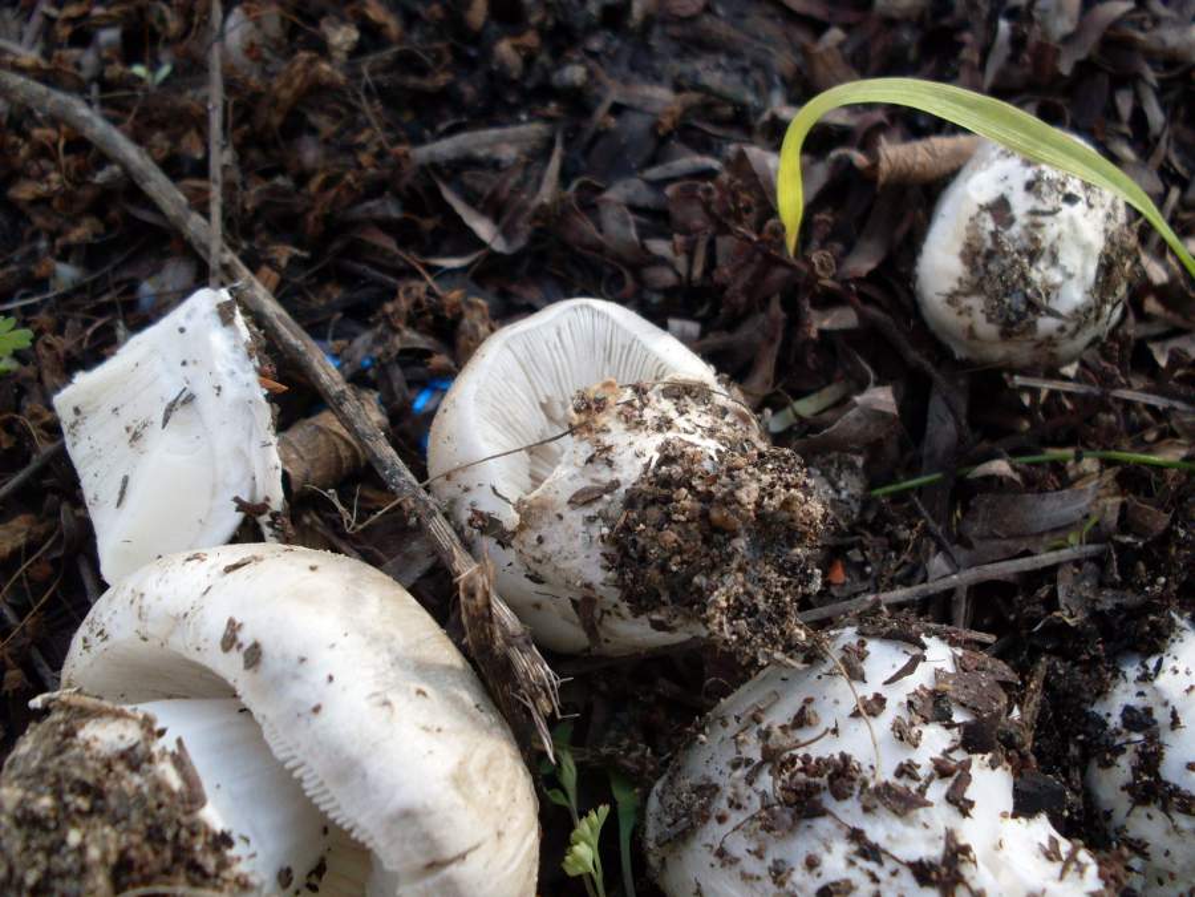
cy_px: 448
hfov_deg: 49.0
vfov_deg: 37.7
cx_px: 598
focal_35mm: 38
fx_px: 1312
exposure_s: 1/250
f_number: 2.8
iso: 80
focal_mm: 6.3
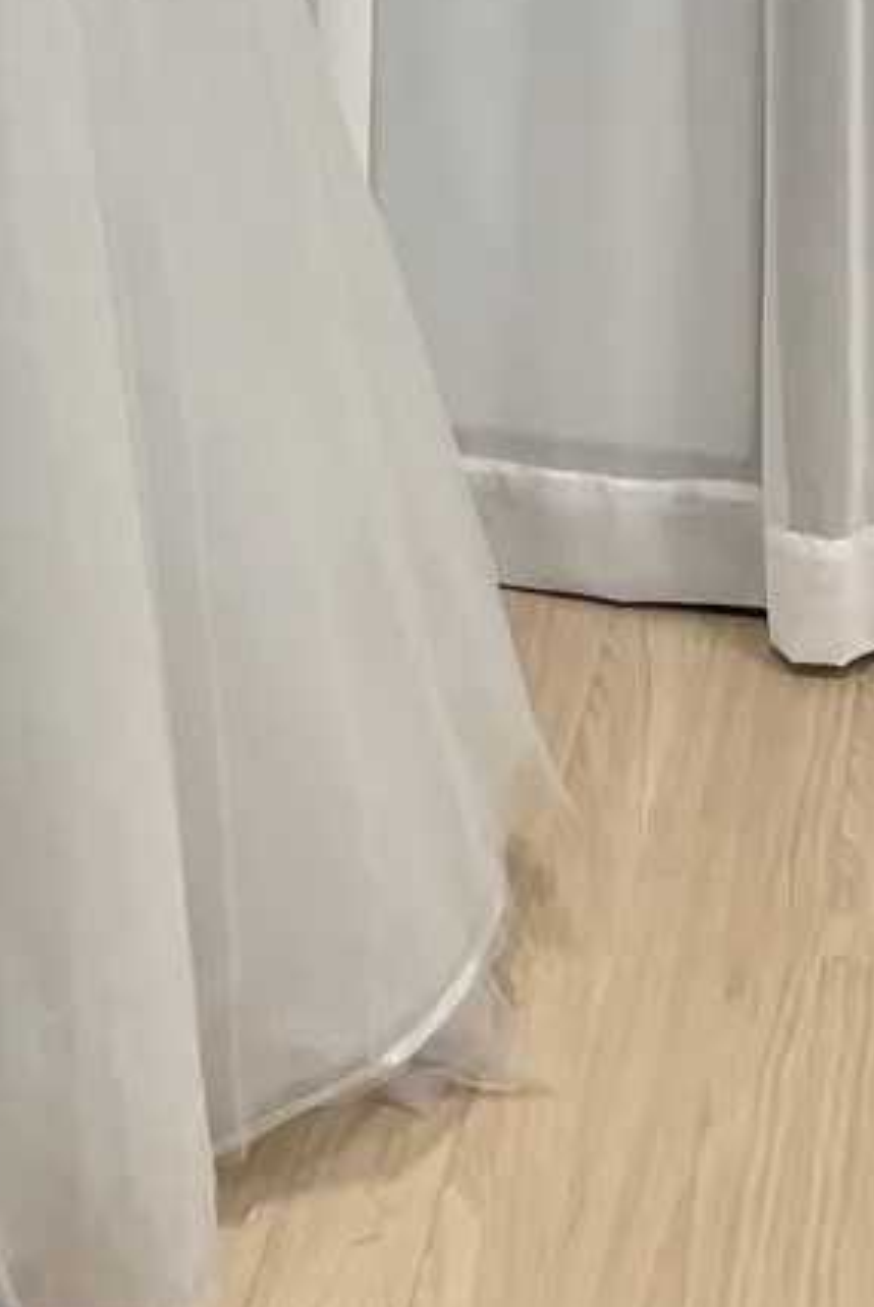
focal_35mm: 101
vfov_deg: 18.7
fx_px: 3672
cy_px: -412
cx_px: -468
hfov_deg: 12.8
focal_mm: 4.2
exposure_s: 1/50
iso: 125
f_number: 1.6
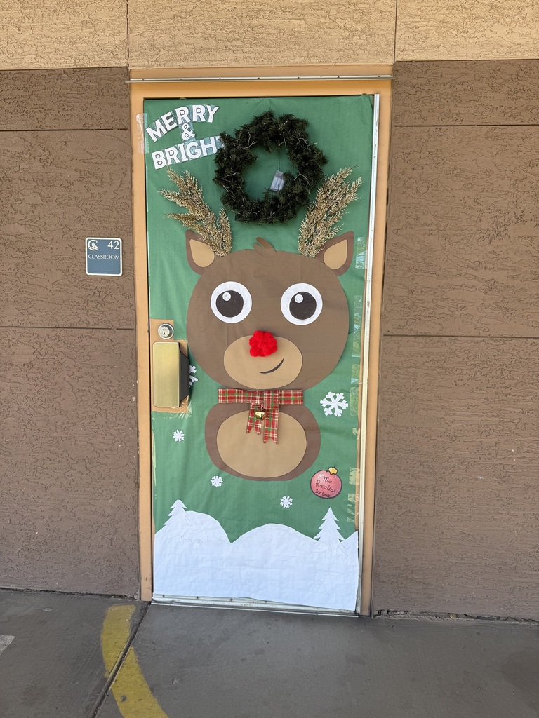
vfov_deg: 71.6
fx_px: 498
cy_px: 359
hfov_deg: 56.8
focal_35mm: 24
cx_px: 270
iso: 80
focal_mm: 6.76
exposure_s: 1/708
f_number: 1.78
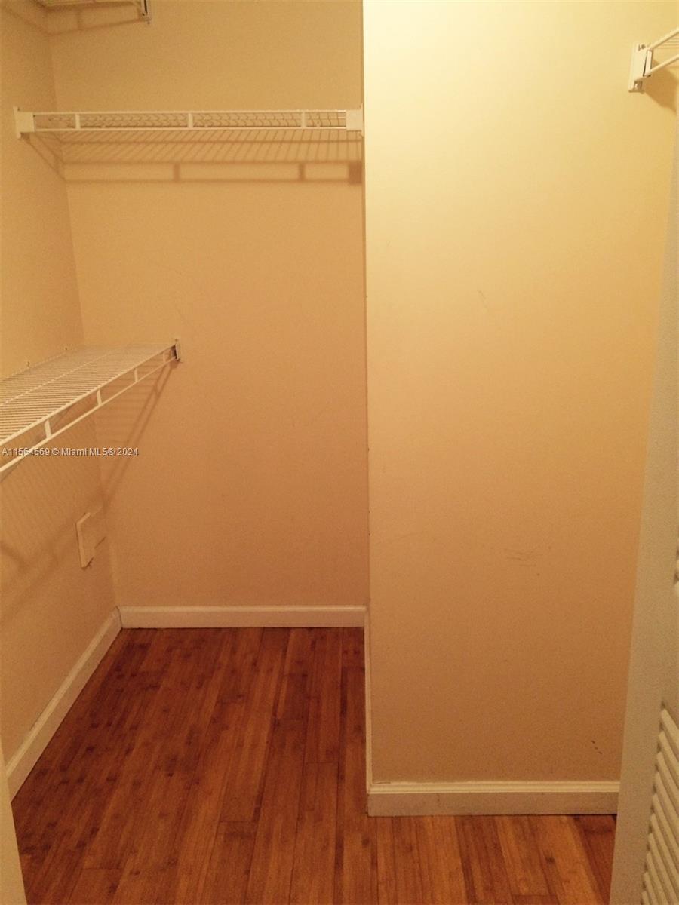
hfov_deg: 48.2
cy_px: 452
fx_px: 758
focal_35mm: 29
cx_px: 340
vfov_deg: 61.7
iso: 200
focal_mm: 4.15
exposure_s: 1/30
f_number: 2.2
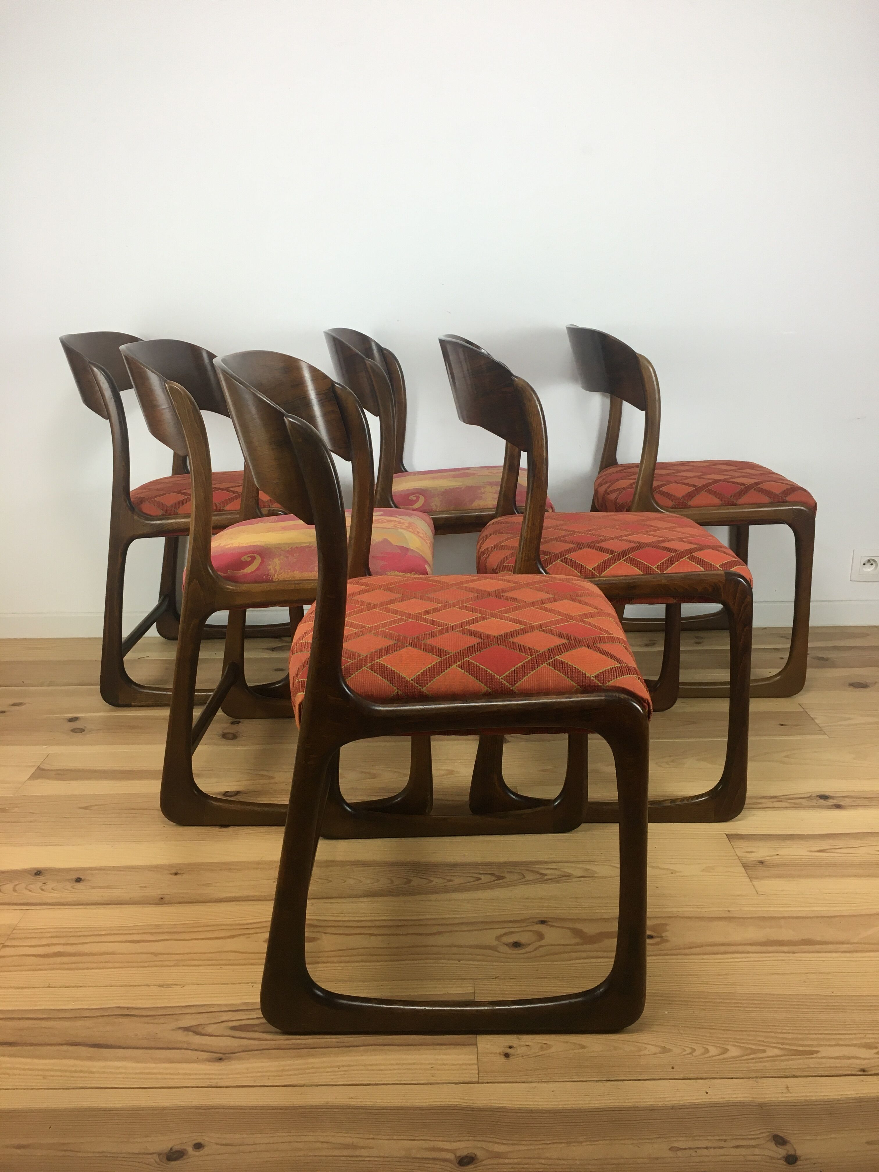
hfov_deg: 48.2
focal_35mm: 29
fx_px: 982
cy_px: 586
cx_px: 440
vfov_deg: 61.7
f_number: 2.2
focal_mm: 4.15
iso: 40
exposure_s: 1/33
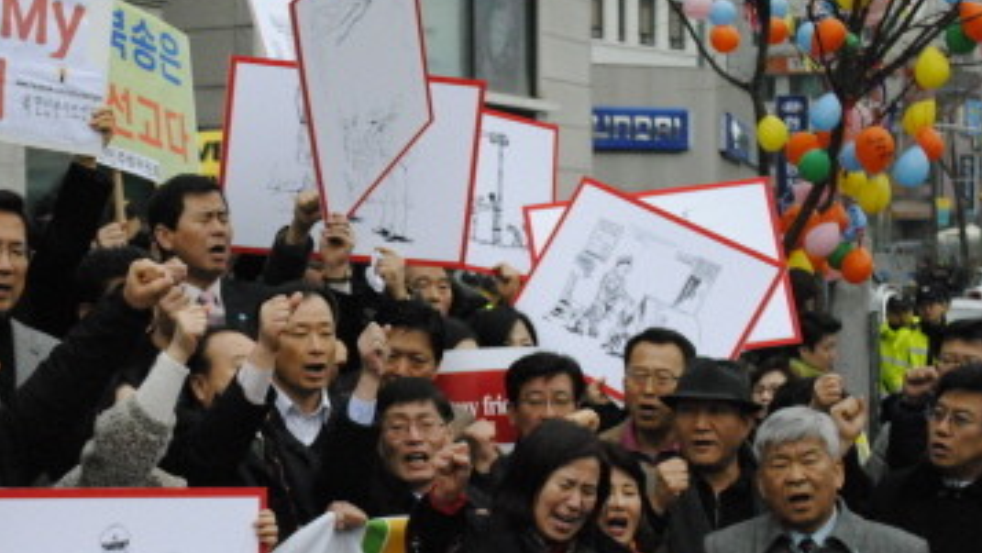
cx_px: 264
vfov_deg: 14.2
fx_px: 2209
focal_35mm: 85
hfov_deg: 24.8
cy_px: 377
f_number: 5
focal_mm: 35
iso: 1600
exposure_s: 1/4000
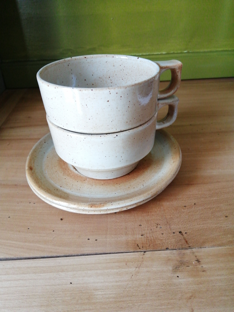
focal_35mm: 26
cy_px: 156
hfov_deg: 53.1
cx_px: 117
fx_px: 234
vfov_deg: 67.3
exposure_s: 1/33.3
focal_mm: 3.6
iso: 160
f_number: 1.8
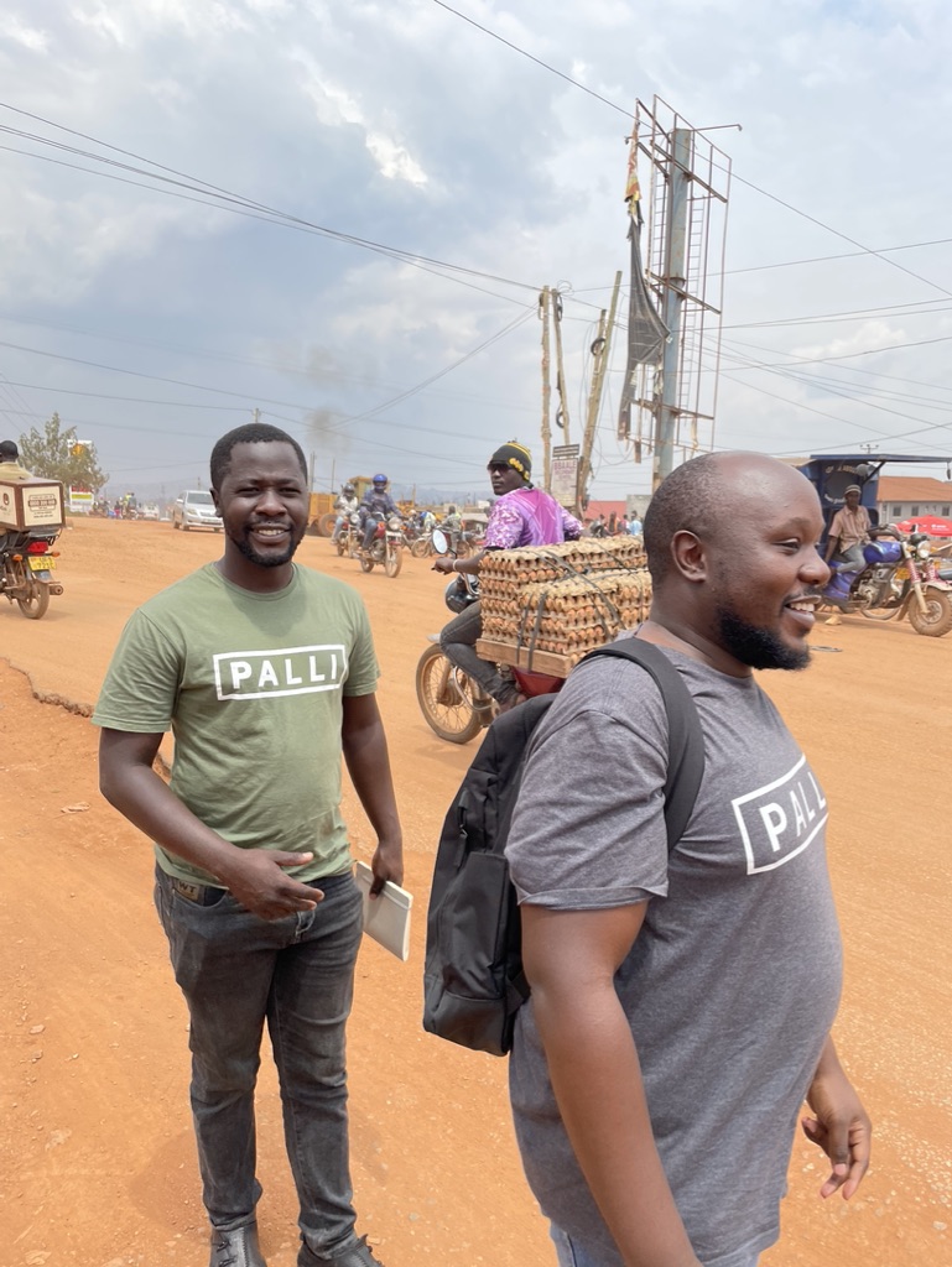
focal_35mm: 26
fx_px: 953
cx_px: 476
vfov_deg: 67.3
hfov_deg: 53.1
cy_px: 634
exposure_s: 1/2451
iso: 32
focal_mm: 4.2
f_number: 1.6
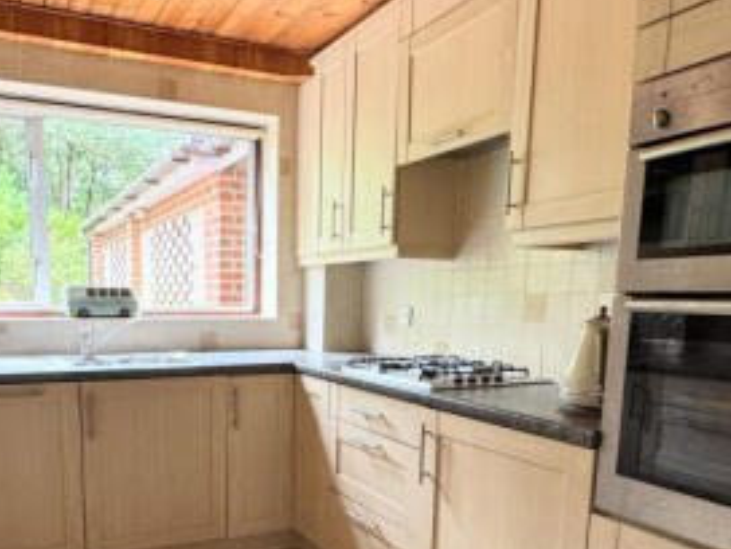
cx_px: 267
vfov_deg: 45.6
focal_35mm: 30
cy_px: 394
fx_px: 634
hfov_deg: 59.1
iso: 200
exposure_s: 1/99
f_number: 2.2
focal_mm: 2.22
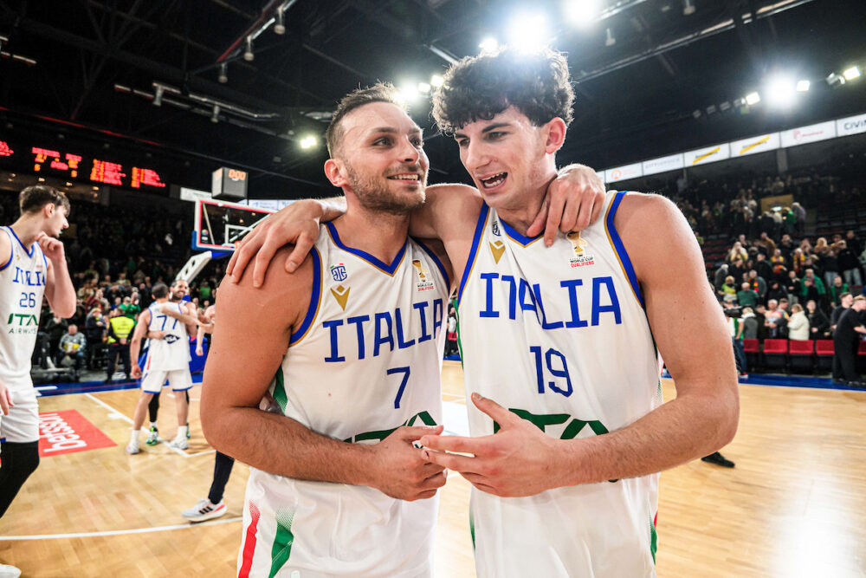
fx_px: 385
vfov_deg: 73.8
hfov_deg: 96.7
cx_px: 433
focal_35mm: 16
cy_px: 289
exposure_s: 1/1000
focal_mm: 16
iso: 2500
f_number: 4
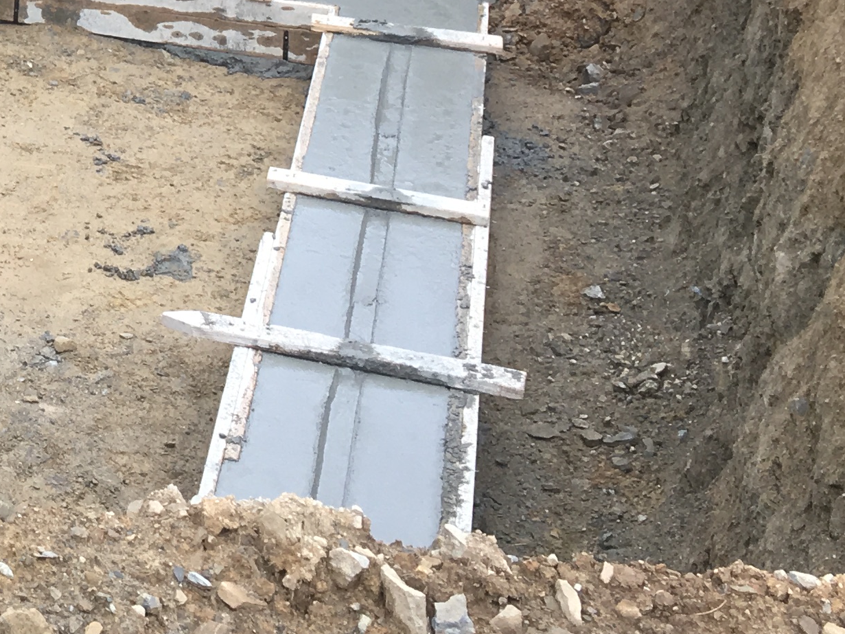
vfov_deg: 14.5
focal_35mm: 95
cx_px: -327
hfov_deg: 18.8
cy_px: -326
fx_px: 2319
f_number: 2.2
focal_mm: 4.15
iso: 25
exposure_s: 1/126
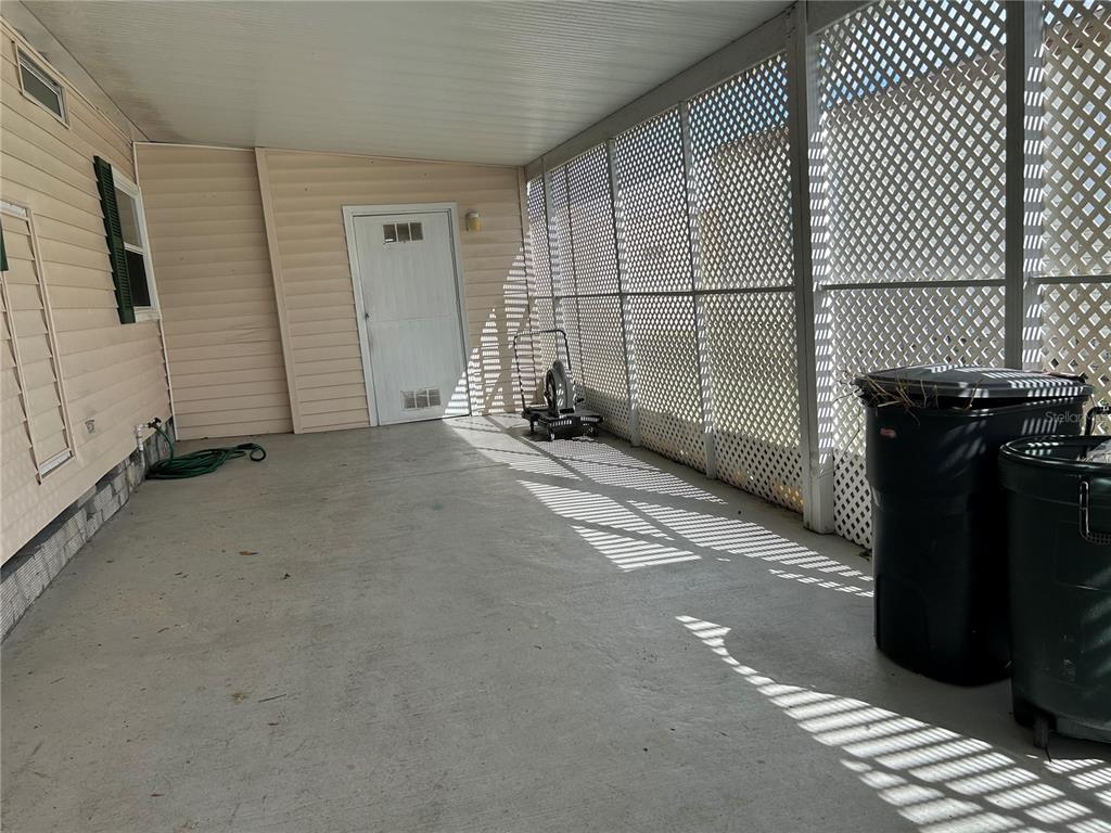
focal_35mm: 26
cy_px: 416
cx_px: 556
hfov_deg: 67.3
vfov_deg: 53.1
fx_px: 834
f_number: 1.5
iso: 50
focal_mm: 5.7
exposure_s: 1/1068
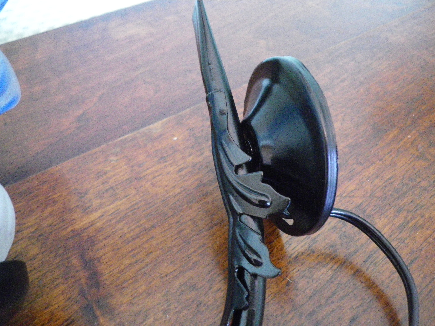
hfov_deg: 63.4
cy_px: 163
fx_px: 352
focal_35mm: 28
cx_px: 218
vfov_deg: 49.7
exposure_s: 1/10
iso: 800
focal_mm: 4.9
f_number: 2.6
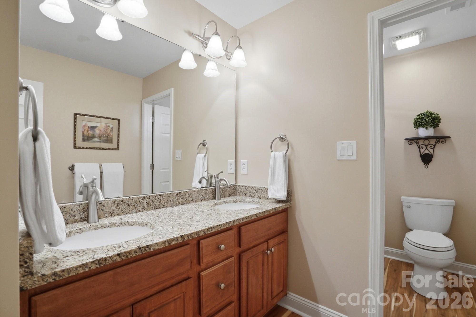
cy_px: 158
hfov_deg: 96.7
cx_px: 238
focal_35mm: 16
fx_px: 212
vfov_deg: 73.7
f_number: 10
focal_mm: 16
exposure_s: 1/500
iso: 2000
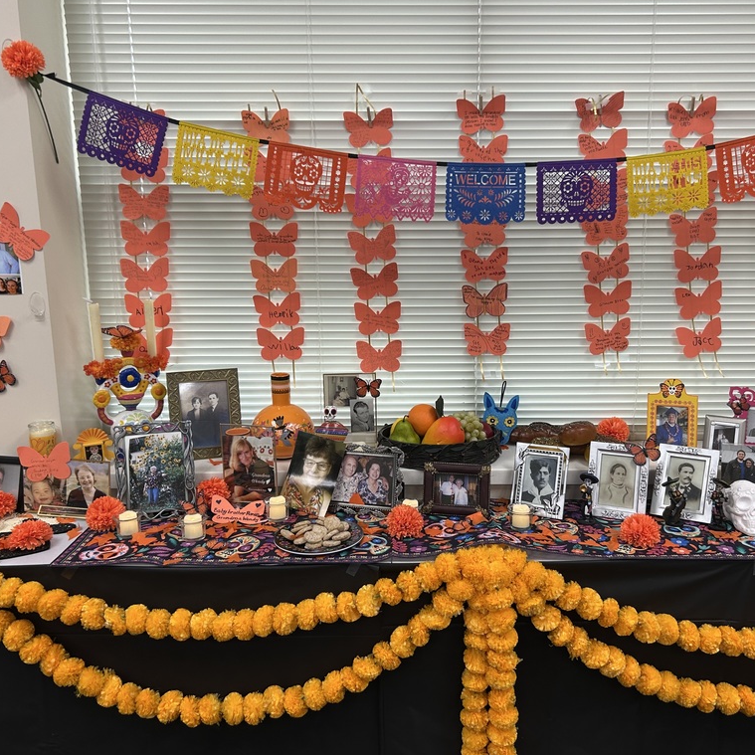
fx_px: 765
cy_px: 379
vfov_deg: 52.5
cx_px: 417
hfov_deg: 52.4
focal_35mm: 31
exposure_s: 1/60
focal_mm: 5.7
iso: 64
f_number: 1.5
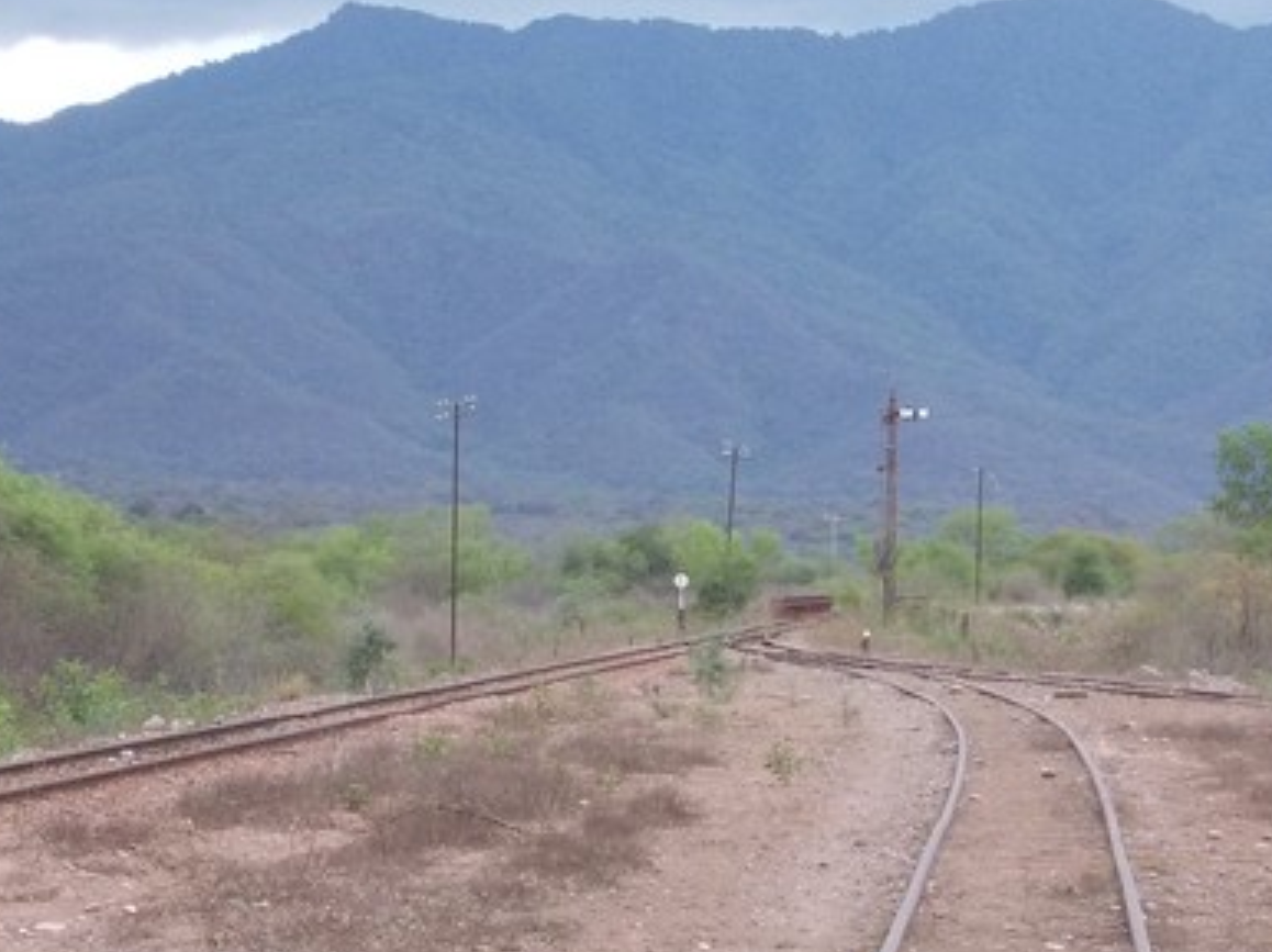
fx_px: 5178
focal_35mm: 141
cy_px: 576
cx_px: 685
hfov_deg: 14.0
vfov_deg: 10.5
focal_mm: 10
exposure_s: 1/400
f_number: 4.3
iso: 200
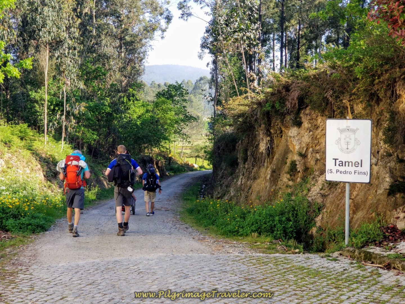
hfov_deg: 36.8
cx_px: 202
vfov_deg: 28.0
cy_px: 152
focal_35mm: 52
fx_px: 608
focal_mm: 6
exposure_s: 1/182
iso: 25
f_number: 2.4
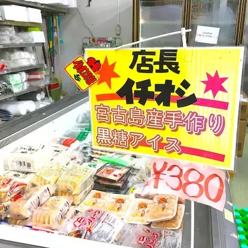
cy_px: 125
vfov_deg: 47.2
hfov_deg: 47.2
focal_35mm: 35
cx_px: 133
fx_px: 284
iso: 32
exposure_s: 1/30
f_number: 2.2
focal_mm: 4.15
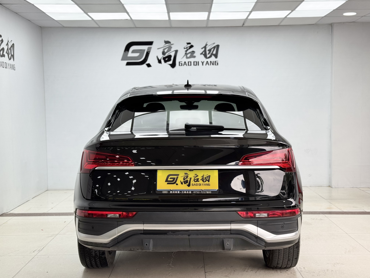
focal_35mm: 48
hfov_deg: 39.7
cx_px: 185
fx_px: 513
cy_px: 139
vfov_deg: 30.3
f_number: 1.78
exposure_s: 1/417
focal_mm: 6.76
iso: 64
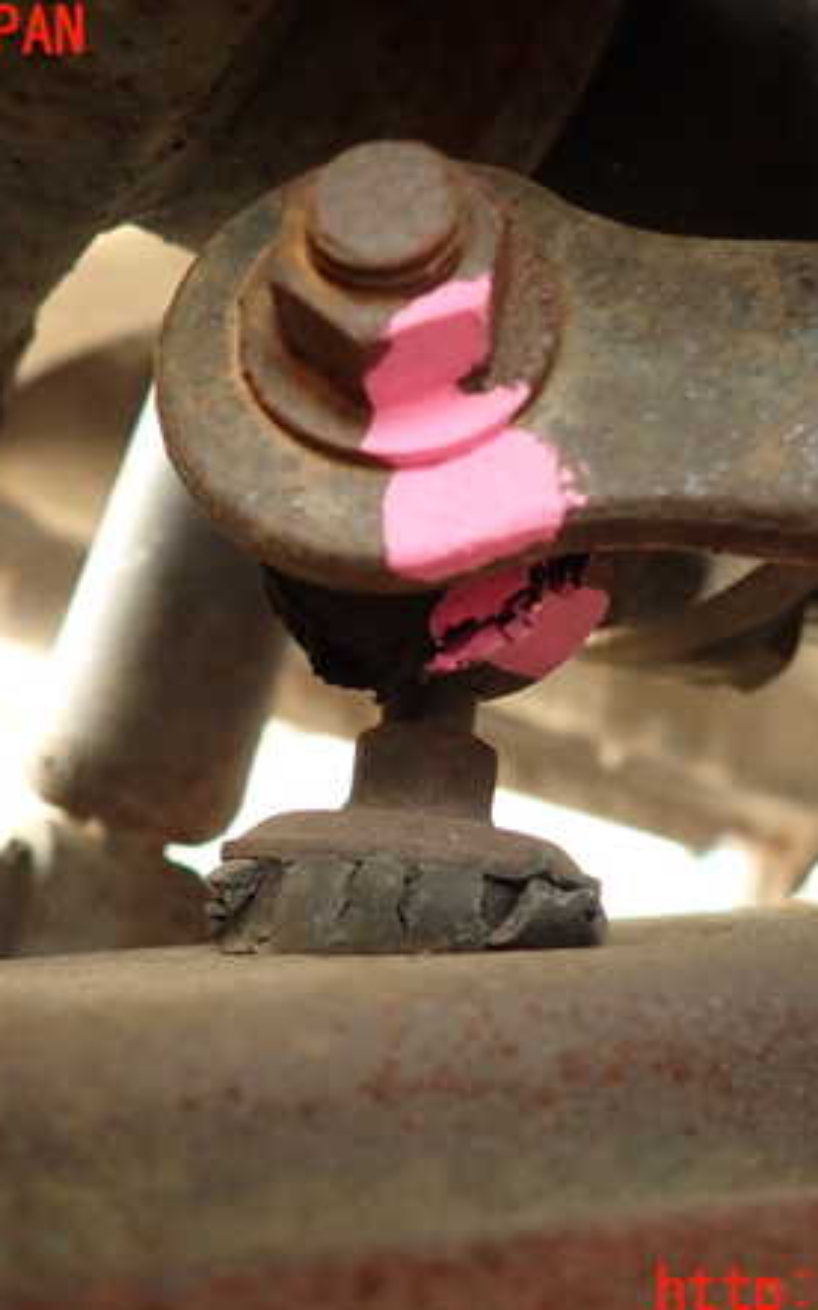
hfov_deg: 35.3
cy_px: 664
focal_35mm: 36
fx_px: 1285
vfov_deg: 54.0
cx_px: 436
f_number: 2
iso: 200
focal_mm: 4.5
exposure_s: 1/50
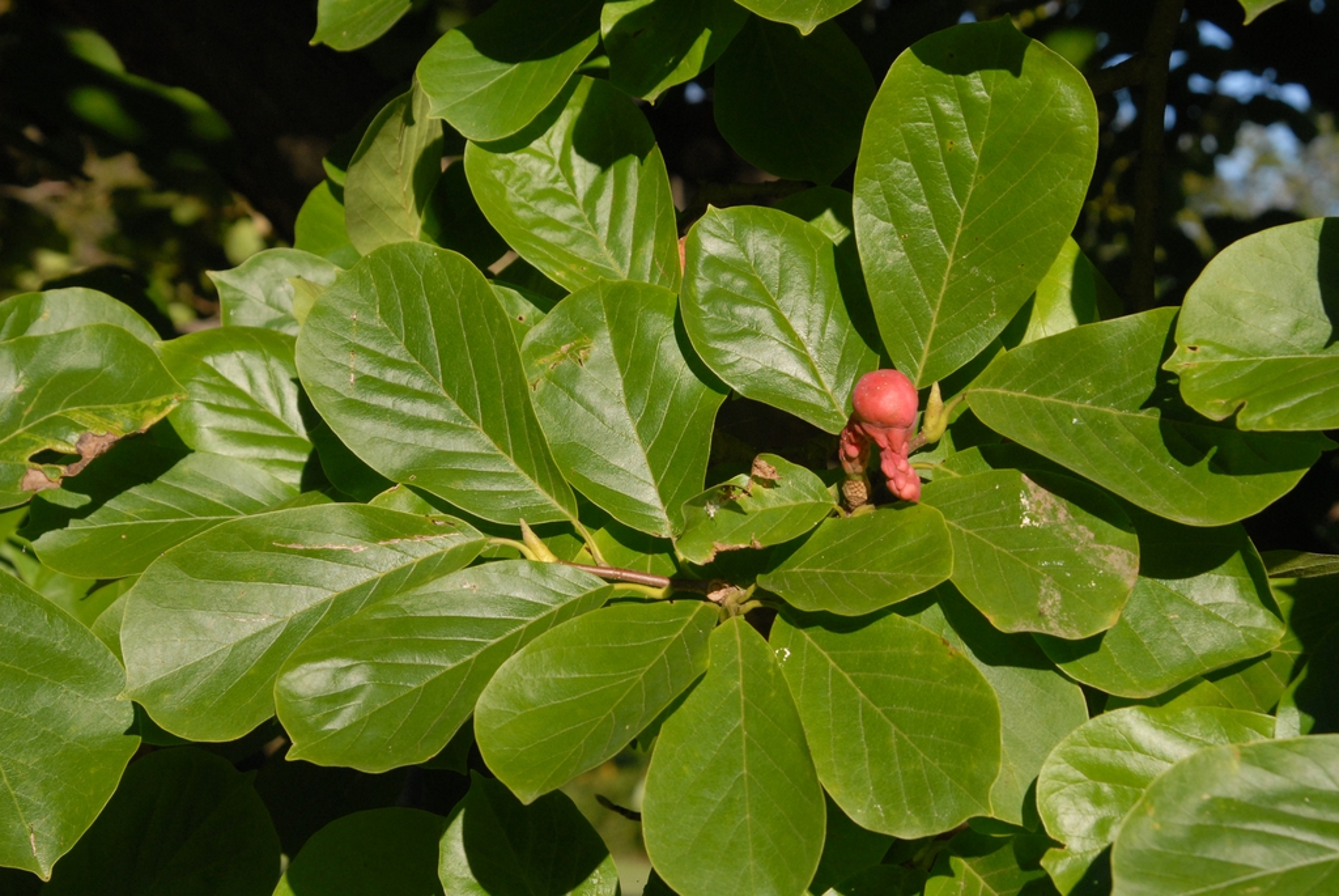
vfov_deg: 14.1
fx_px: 3630
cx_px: 670
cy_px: 448
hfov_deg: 20.9
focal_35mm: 98
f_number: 10
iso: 400
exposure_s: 1/350
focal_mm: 65
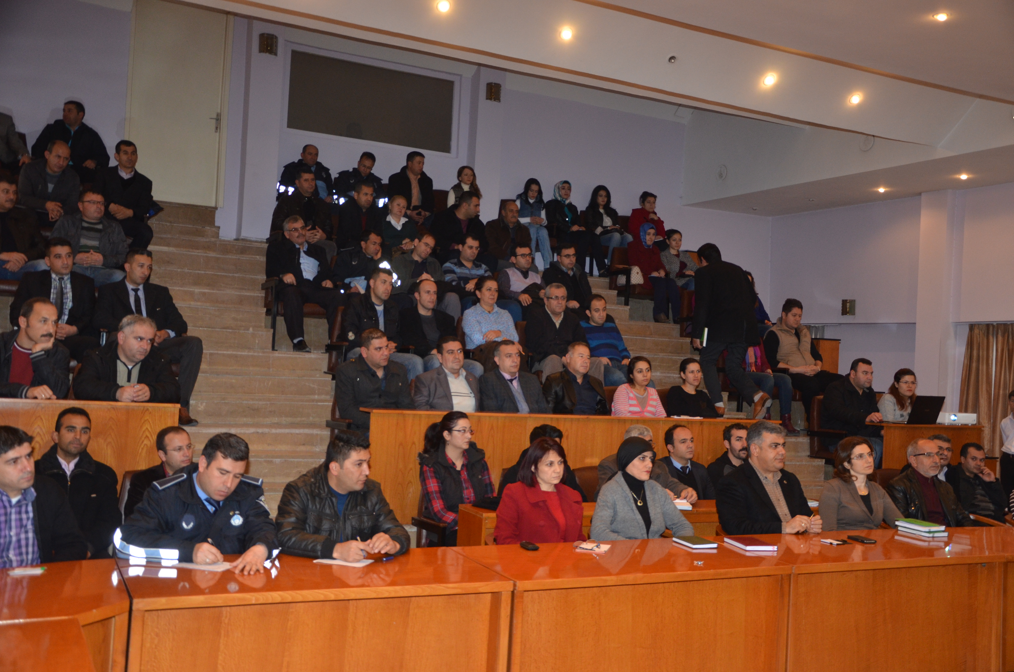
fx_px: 1054
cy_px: 336
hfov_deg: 51.4
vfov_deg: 35.3
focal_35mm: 38
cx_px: 507
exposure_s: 1/60
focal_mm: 25
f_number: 4
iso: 800
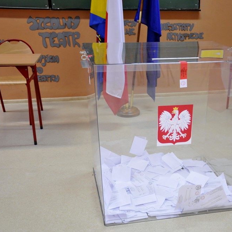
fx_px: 409
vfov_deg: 31.6
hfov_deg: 31.2
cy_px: 116
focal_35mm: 54
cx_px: 167
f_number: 4
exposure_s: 1/30
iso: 900
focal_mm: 28
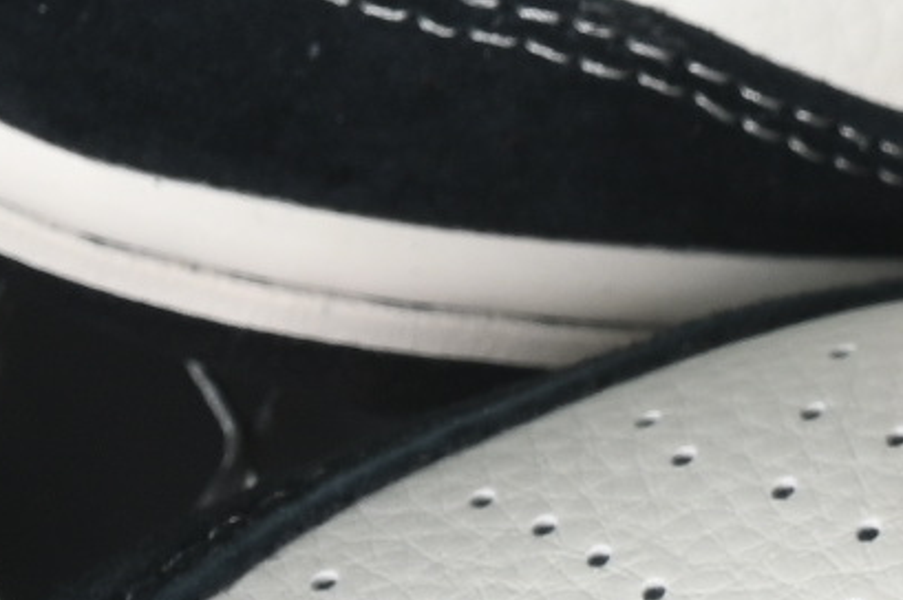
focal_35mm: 511
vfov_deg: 2.7
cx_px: 2122
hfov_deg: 4.0
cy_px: 262
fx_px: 12807
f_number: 6.3
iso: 160
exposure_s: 1/50
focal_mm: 50
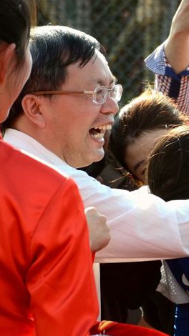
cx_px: 283
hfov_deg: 2.6
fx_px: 4165
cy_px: 149
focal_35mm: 467
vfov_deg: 4.6
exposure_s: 1/500
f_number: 8
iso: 450
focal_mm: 140
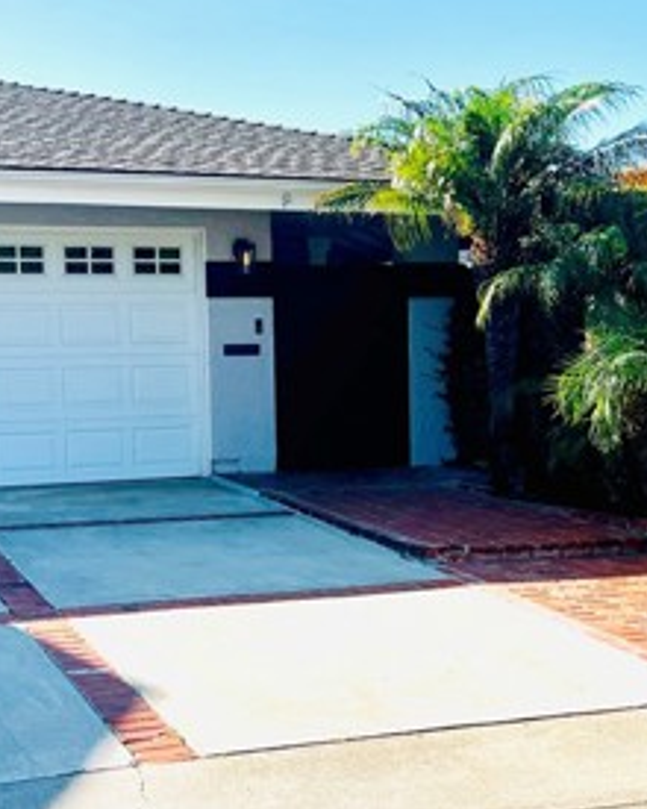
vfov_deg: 31.9
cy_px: 462
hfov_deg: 25.7
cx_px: 250
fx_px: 1412
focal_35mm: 59
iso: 50
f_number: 1.5
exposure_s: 1/3704
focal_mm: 5.7
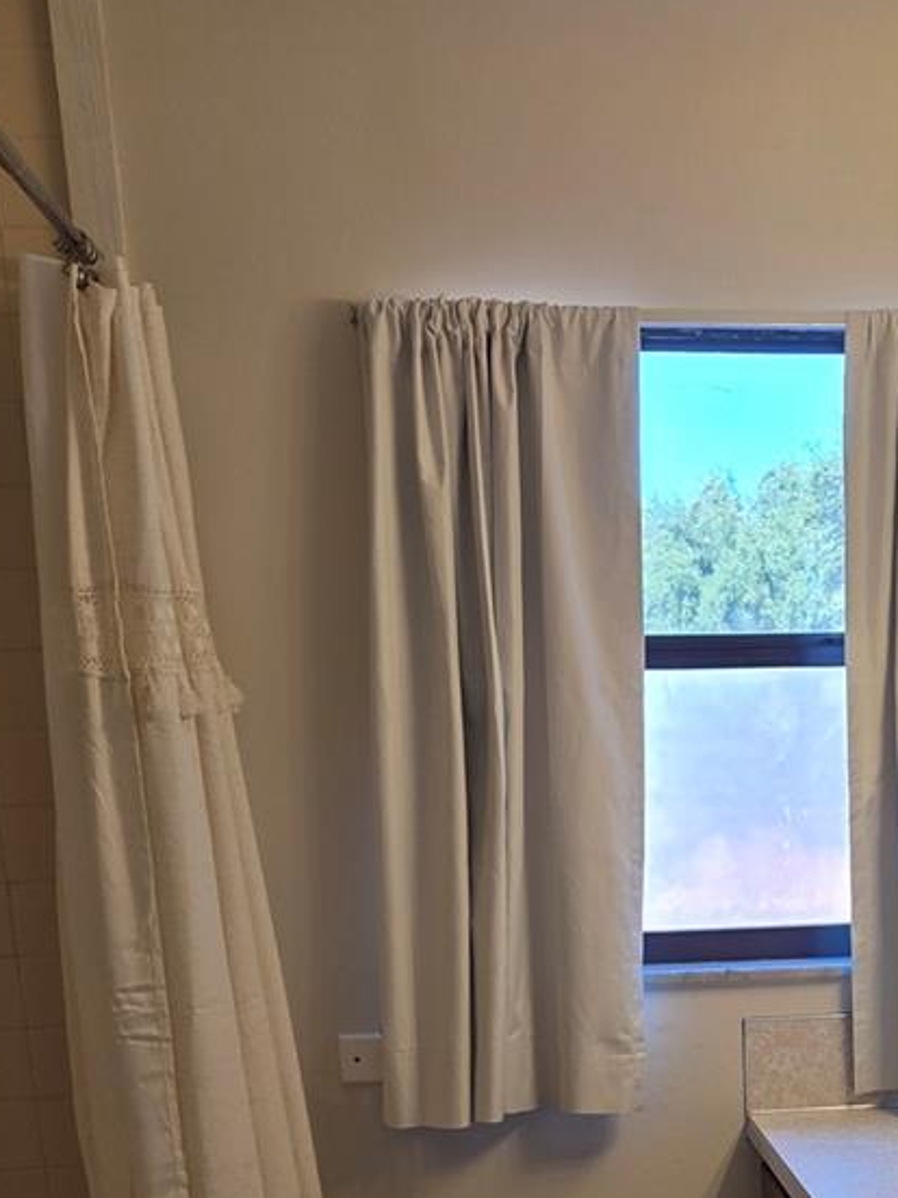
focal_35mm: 50
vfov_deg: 34.2
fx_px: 1729
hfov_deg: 28.2
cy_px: 1244
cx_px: 777
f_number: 1.8
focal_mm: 5.4
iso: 40
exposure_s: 1/120
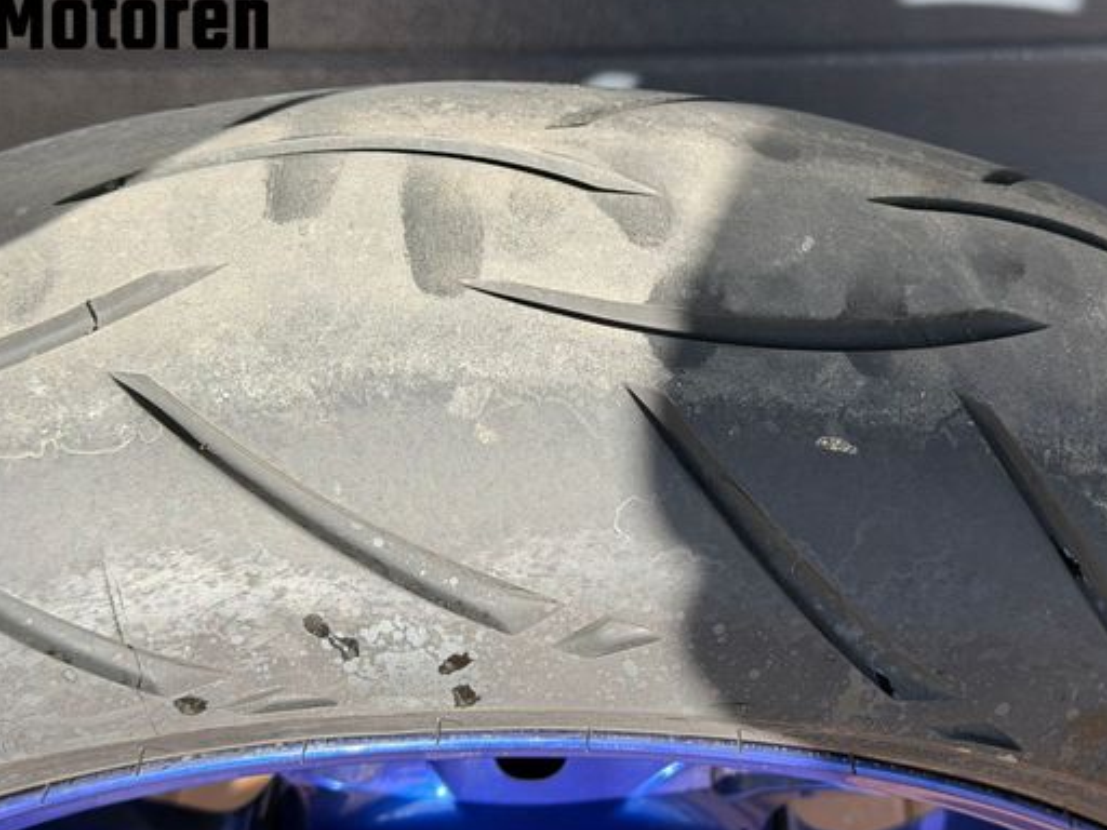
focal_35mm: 60
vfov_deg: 24.4
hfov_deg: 32.1
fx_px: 1919
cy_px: 424
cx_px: 683
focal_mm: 6.76
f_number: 1.78
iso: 64
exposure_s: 1/895
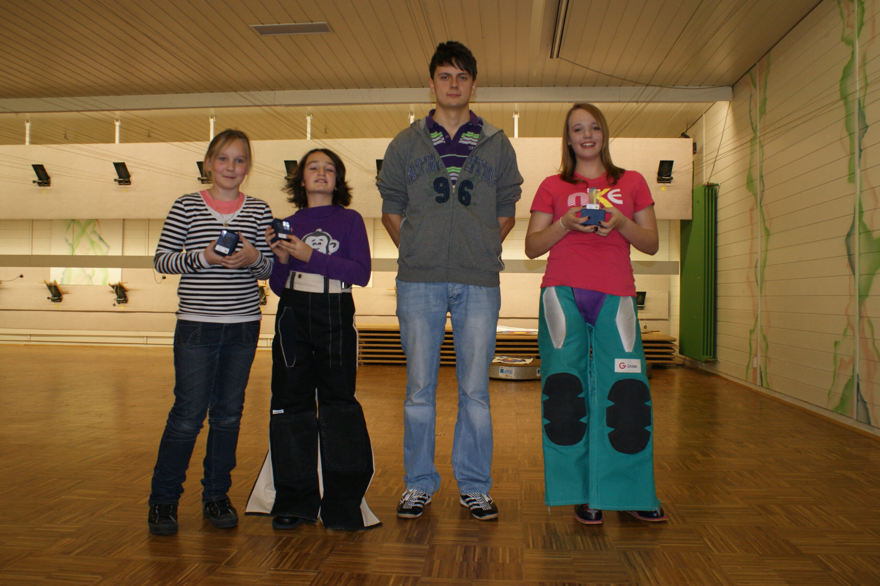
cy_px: 293
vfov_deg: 43.6
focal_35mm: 30
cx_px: 440
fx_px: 733
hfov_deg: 62.0
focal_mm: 20
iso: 400
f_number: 5.6
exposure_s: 1/60
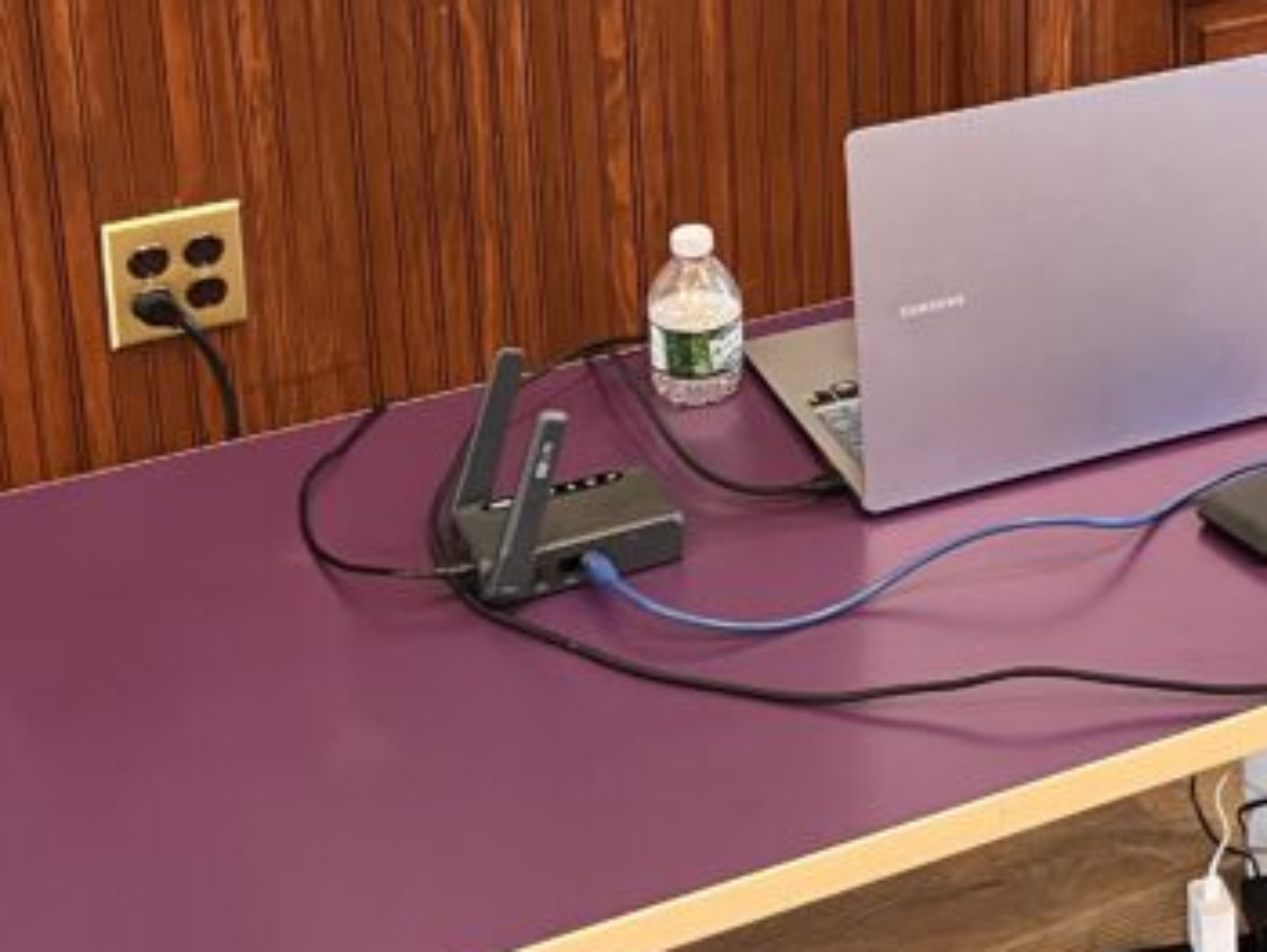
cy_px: -185
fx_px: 2784
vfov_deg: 18.4
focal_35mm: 76
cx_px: 1100
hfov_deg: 25.0
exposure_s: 1/60
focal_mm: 5.1
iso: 400
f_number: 1.6
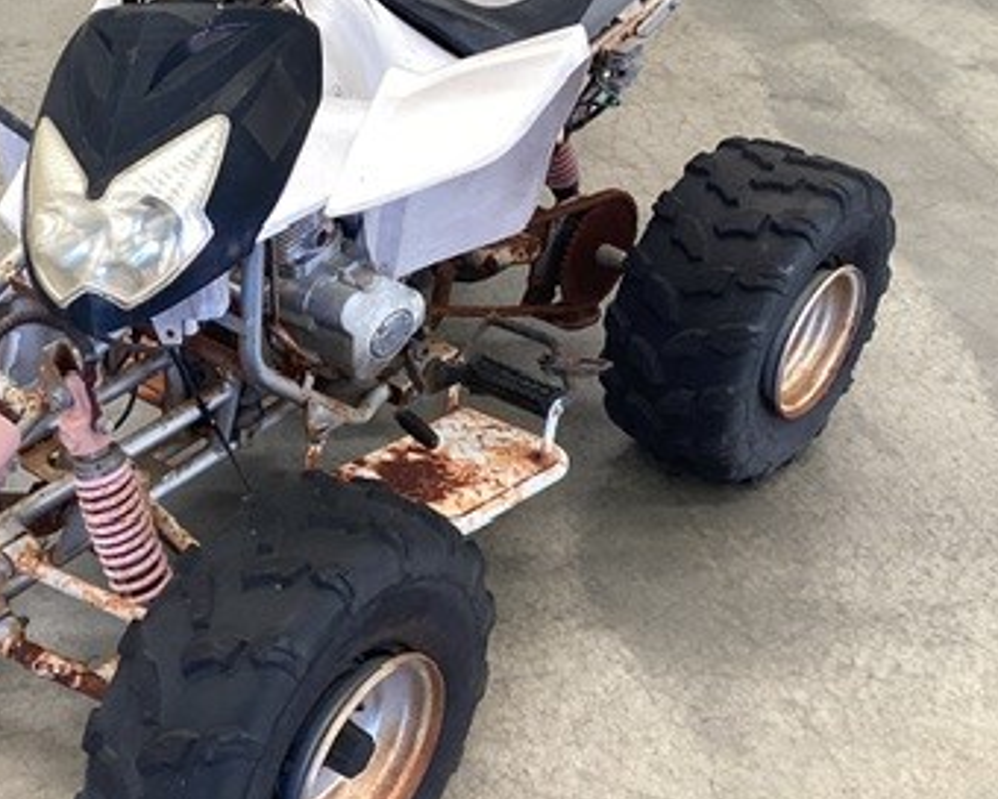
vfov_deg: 26.7
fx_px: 1684
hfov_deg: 32.7
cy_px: 352
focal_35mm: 57
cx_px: 308
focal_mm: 3.3
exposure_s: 1/60
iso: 64
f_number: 2.4
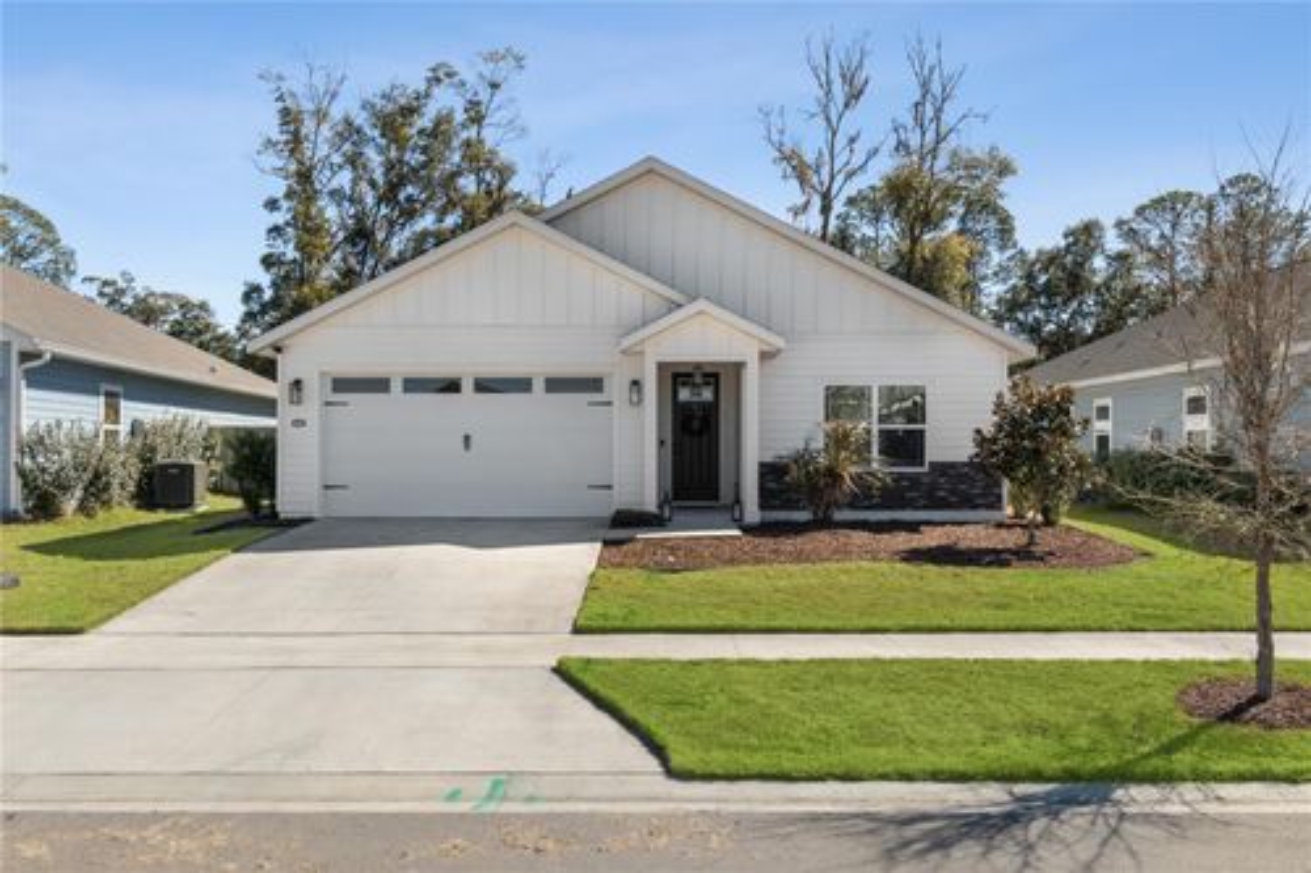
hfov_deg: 61.9
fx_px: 1092
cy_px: 436
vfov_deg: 43.6
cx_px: 656
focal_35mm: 30
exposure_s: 1/800
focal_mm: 20
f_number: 8
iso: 200
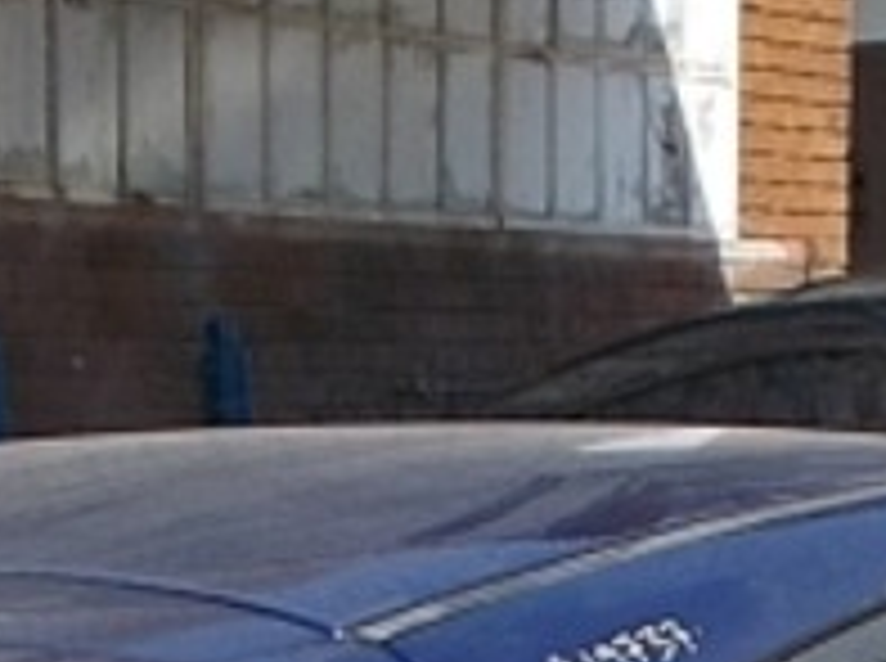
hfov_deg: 12.3
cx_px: 398
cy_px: 1524
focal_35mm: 161
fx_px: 4113
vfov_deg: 8.5
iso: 80
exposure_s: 1/125
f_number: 8
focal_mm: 4.6
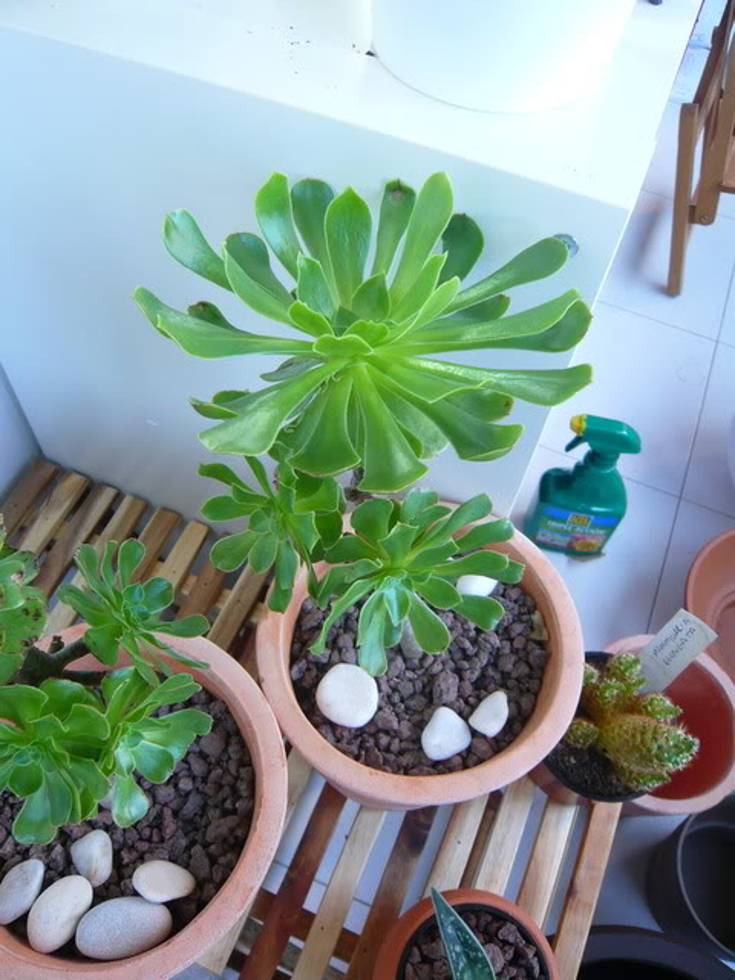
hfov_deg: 49.7
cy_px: 490
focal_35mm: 28
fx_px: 793
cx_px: 368
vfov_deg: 63.4
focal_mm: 4.6
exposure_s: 1/30
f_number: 2.8
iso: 125
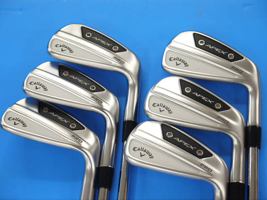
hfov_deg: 26.3
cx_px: 134
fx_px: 571
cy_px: 100
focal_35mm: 74
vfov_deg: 19.9
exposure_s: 1/80
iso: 320
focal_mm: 37
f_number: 5.4
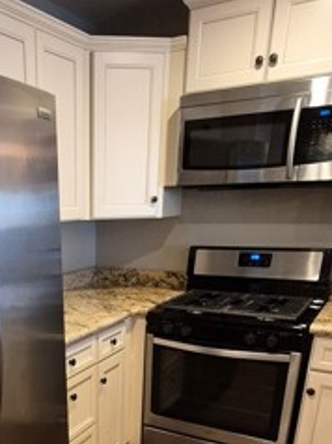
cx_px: 63
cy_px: 390
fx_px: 448
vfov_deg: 47.9
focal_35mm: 35
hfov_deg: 39.0
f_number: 2.2
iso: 500
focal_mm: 1.74
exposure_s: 1/60
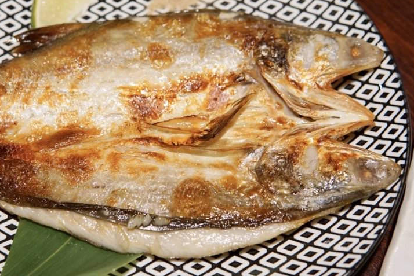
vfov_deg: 21.6
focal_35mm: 63
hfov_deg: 31.6
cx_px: 137
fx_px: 725
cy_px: 104
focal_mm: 30
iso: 1000
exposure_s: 1/60
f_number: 4
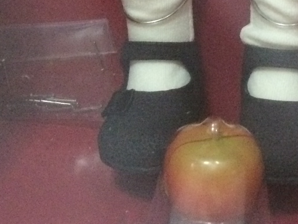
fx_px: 800
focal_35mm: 93
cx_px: 157
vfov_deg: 15.6
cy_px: -4
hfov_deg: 21.1
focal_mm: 4.15
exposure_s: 1/17
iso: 640
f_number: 2.2
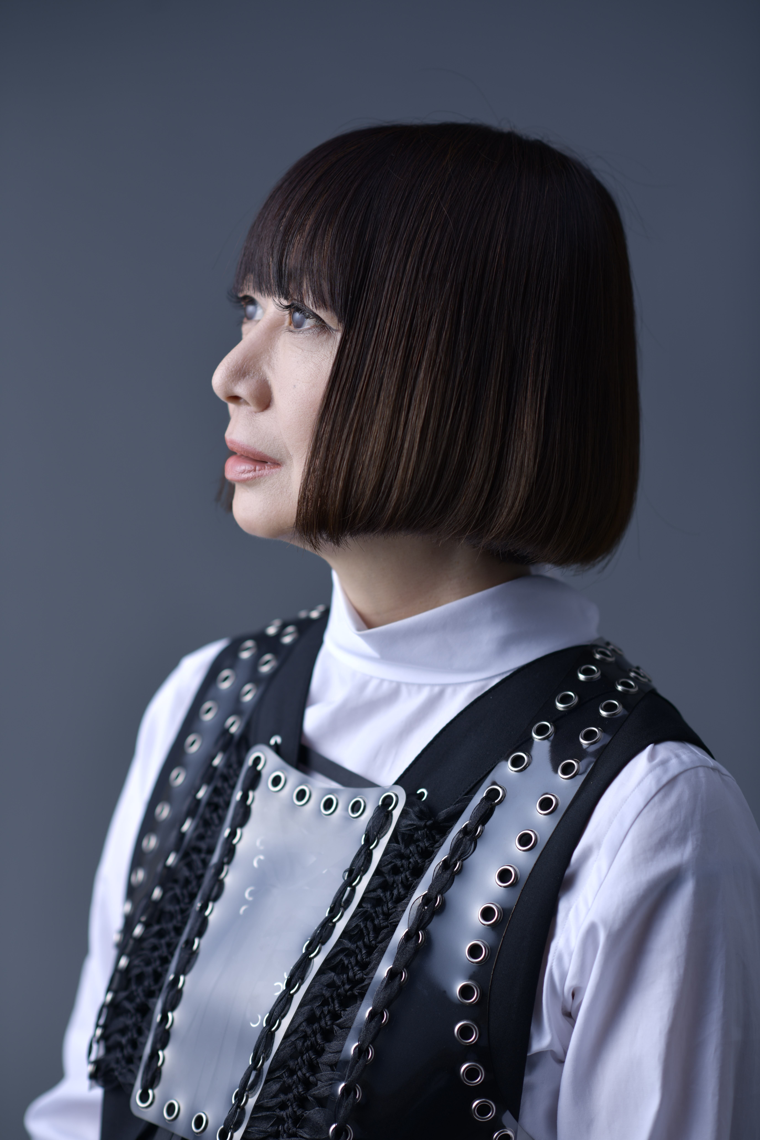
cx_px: 380
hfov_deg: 16.1
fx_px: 2691
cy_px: 570
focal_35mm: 85
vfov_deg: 23.9
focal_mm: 85
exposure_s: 1/200
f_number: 2.8
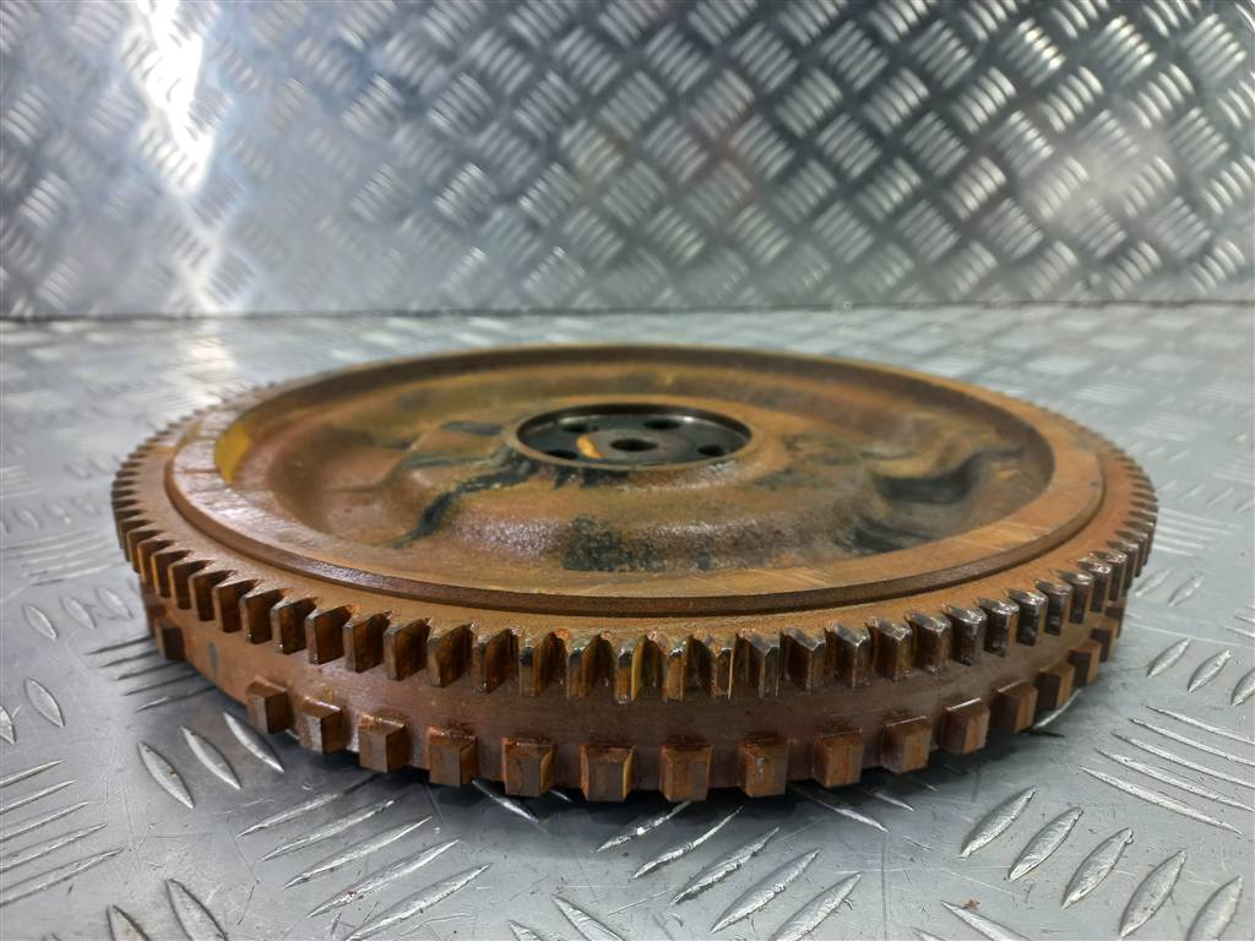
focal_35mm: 25
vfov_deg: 54.9
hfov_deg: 69.4
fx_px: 906
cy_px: 470
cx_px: 628
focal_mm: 4.6
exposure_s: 1/50
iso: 80
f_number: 1.8
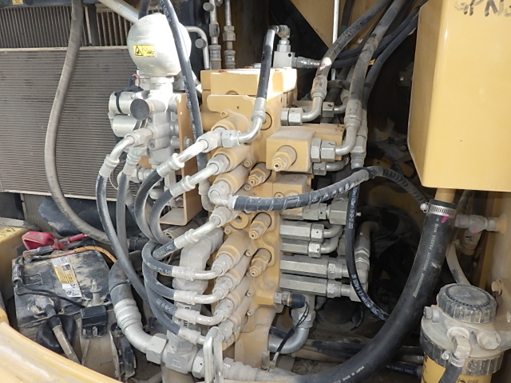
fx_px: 413
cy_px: 192
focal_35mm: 28
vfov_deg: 49.7
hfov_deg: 63.4
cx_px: 256
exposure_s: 1/125
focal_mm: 5
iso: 125
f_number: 4.2
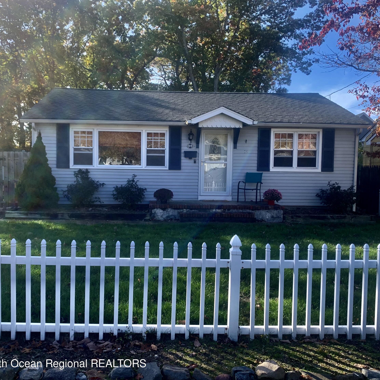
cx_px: 177
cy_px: 189
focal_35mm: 31
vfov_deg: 52.5
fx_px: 385
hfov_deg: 52.5
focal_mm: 4.25
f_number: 1.8
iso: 25
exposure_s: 1/529
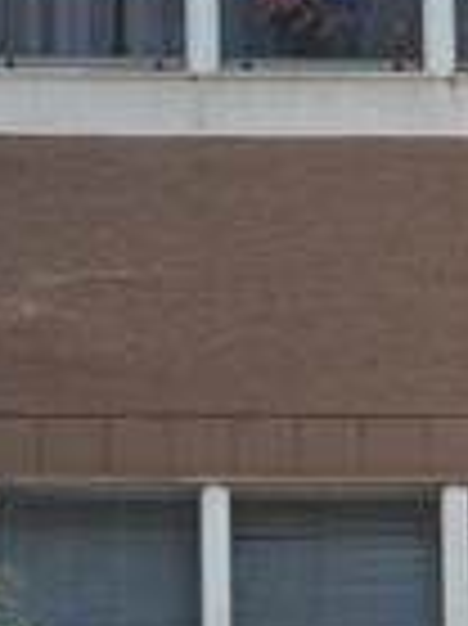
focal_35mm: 255
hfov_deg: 5.7
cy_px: -50
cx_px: -344
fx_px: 4604
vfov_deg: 7.7
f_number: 7.1
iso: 200
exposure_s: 1/200
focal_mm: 24
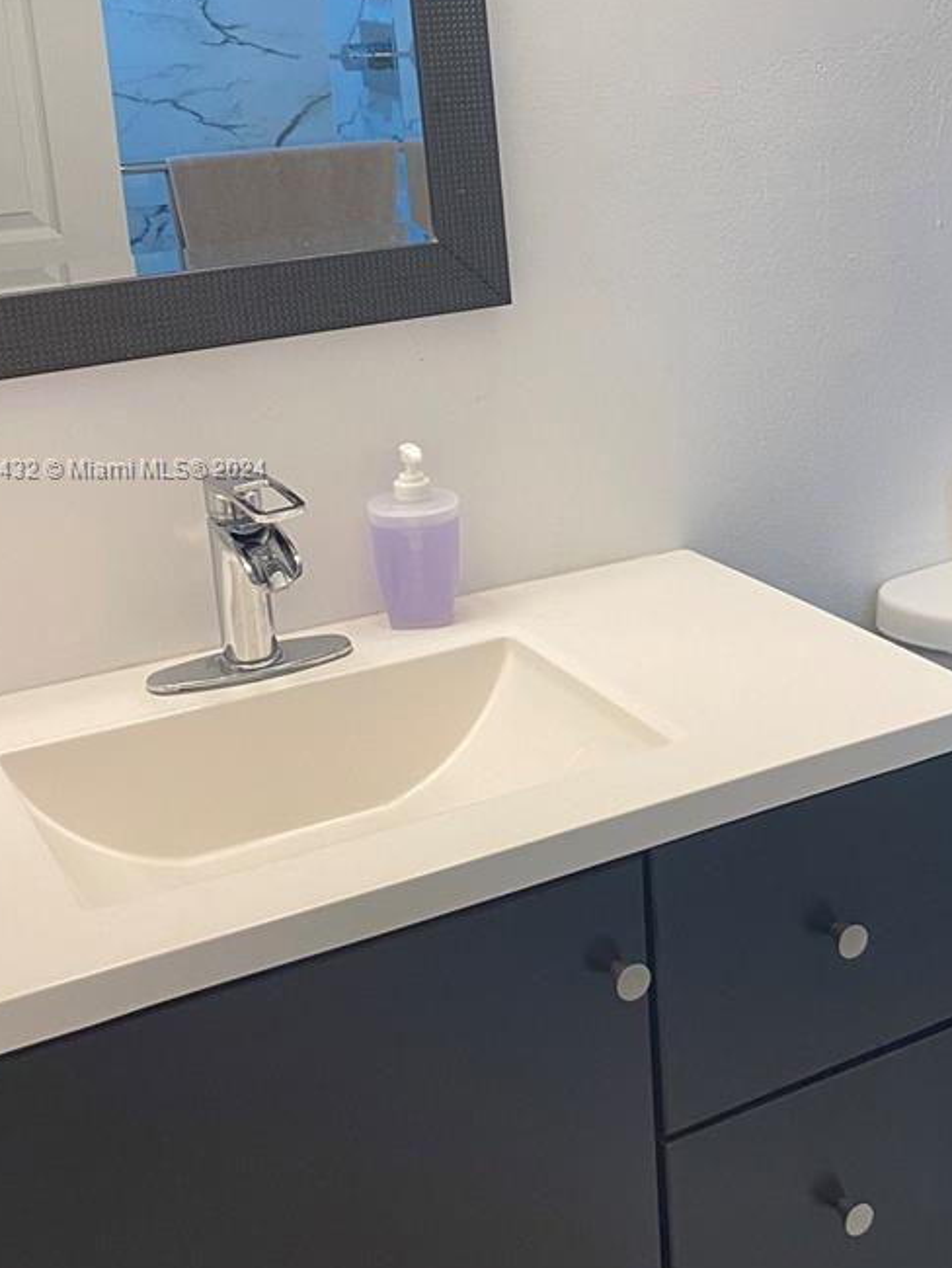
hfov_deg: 29.5
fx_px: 1759
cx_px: 786
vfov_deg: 39.4
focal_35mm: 48
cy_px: 470
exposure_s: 1/60
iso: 100
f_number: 1.8
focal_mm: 4.25
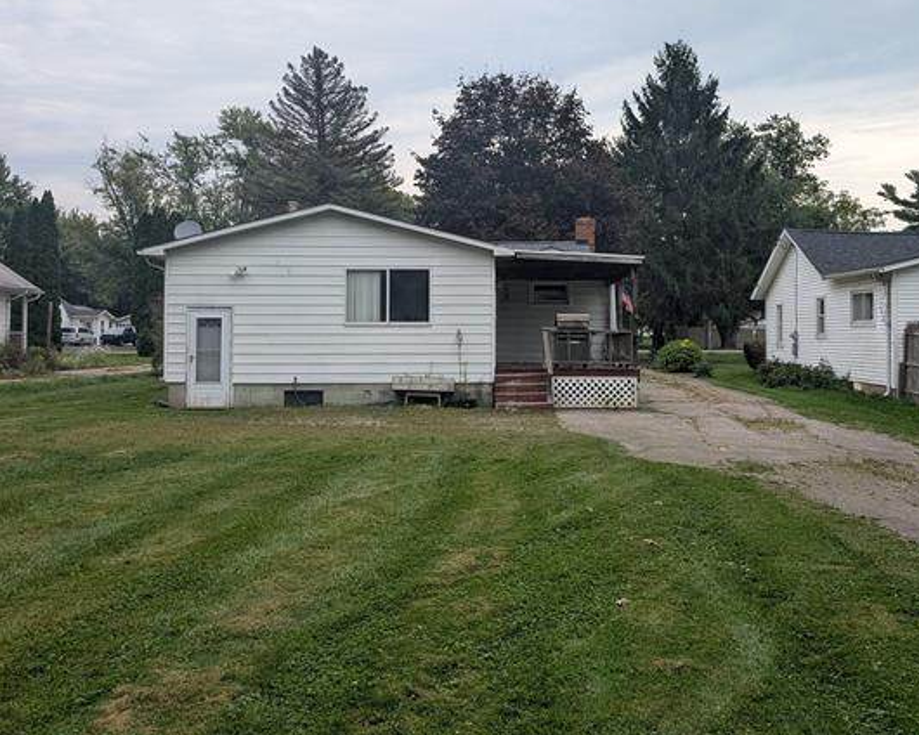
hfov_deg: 52.8
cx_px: 472
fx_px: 925
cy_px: 305
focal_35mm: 34
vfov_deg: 43.2
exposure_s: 1/684
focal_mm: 6.9
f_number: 1.68
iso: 21
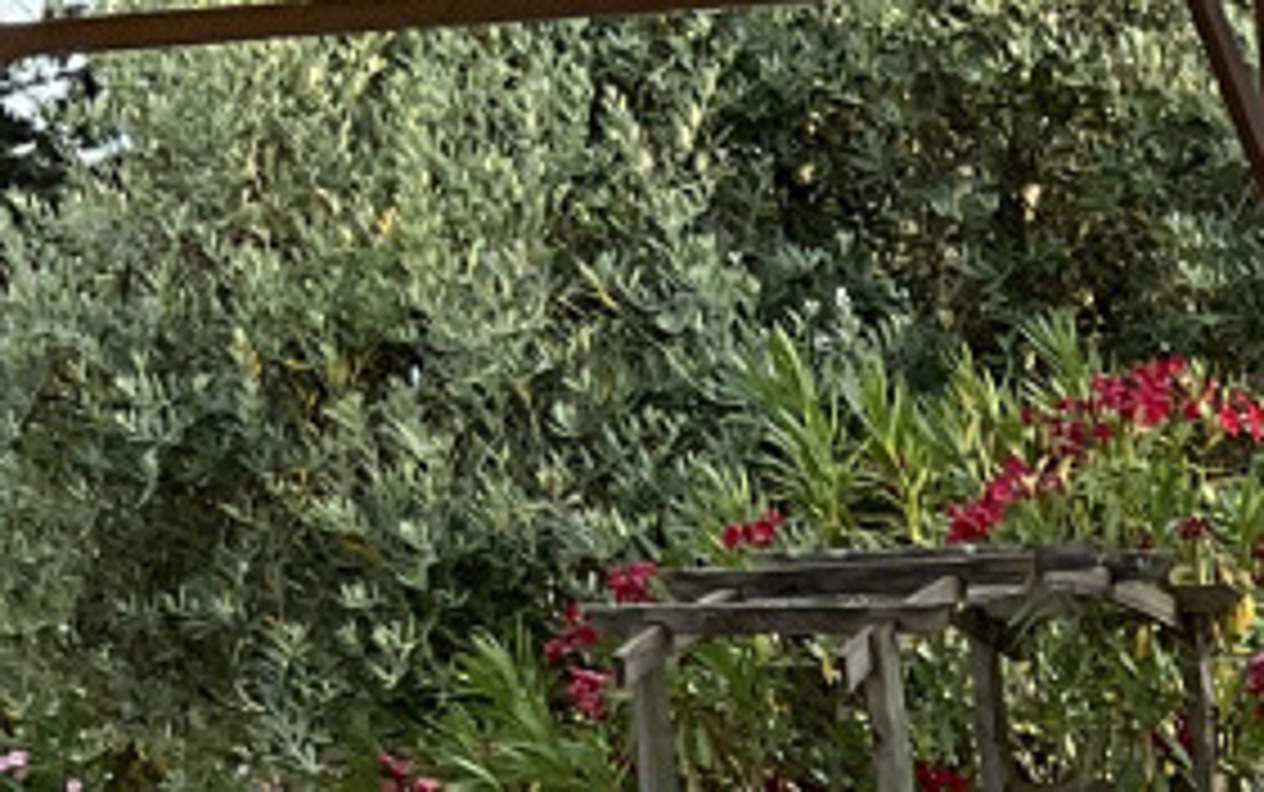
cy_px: 1595
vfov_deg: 7.7
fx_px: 5653
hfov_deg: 11.8
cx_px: 2303
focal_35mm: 164
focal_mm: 3
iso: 16
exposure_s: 1/450
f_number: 1.8
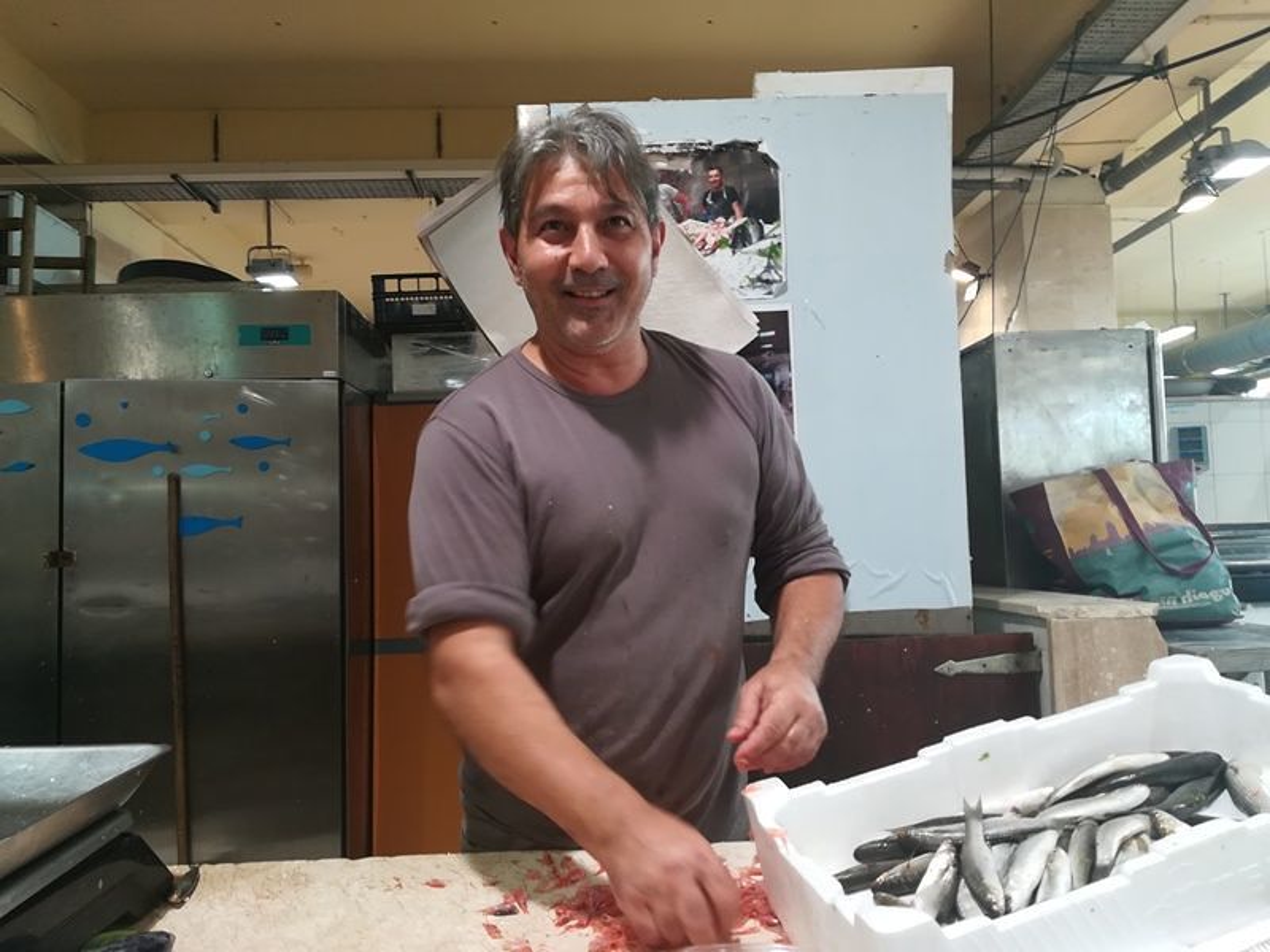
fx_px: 954
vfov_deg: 53.1
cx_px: 635
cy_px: 476
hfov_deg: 67.3
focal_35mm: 26
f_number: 2.2
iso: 100
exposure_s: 1/33.3
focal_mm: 3.83
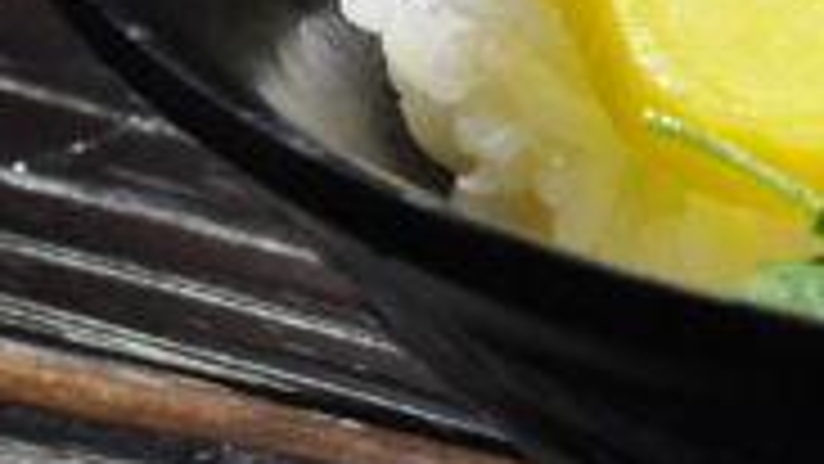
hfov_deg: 6.4
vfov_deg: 3.7
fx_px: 7233
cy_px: -61
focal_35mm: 331
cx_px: 1468
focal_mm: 55
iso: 3200
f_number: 13
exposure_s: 1/15
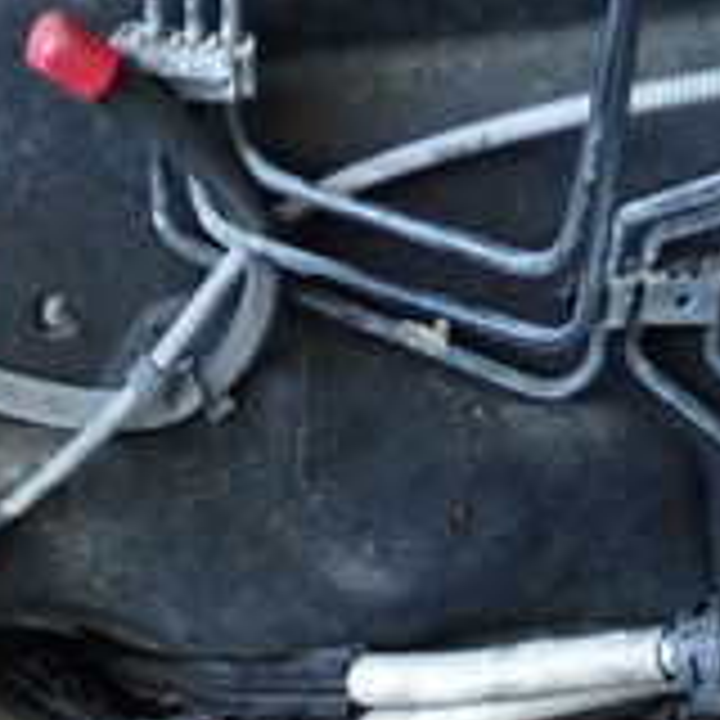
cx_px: -4
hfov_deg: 20.2
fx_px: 1953
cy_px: 936
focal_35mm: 83
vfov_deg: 19.3
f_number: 2
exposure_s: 1/30
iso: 400
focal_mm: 4.5
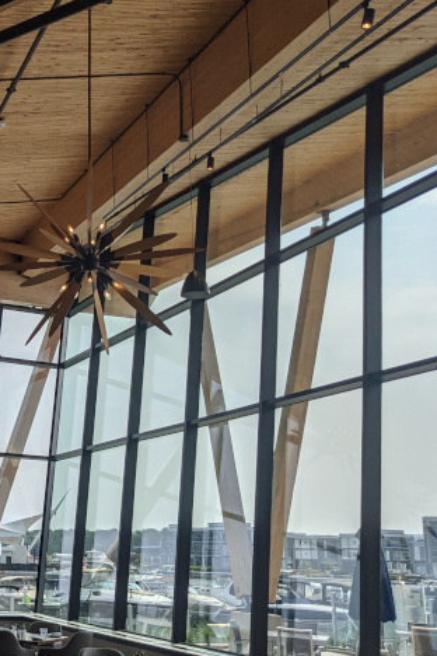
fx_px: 874
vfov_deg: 41.0
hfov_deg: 25.2
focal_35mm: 48
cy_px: 376
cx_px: -88
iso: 49
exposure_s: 1/4673
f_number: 1.73
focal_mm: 4.38
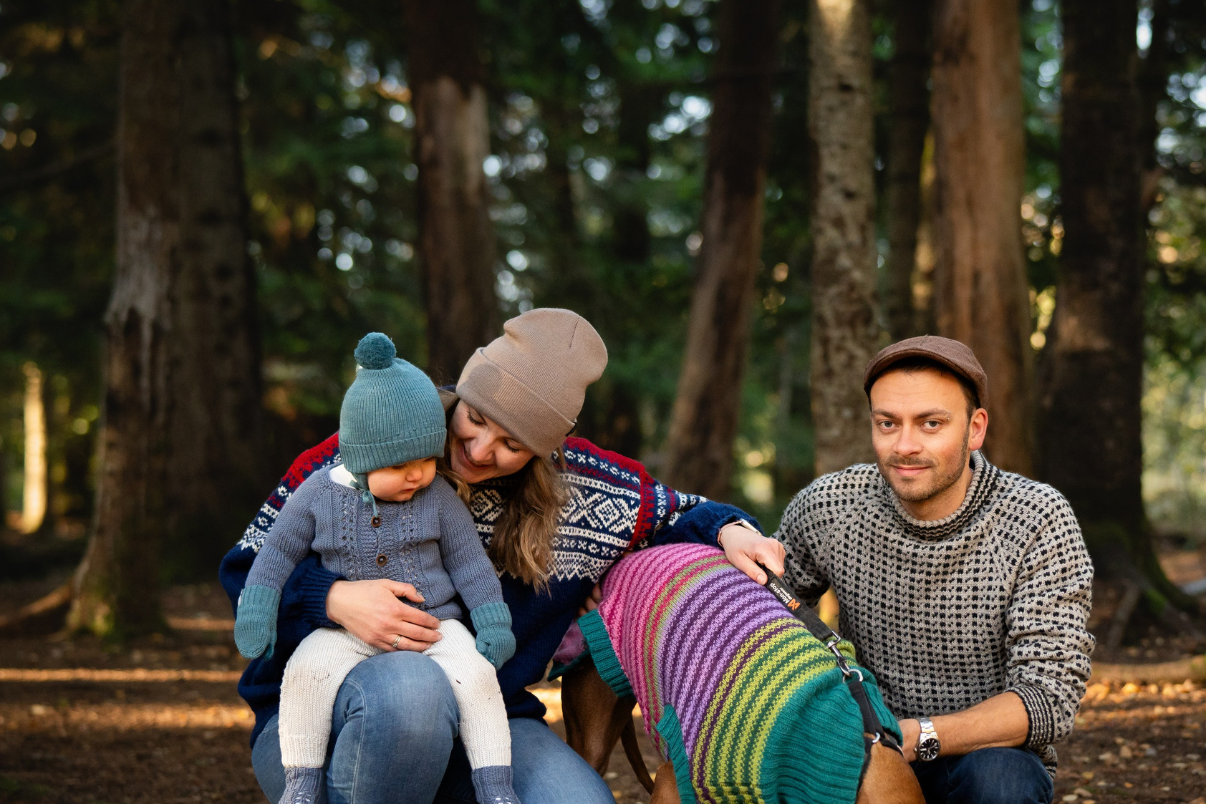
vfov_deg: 17.9
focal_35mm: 76
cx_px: 786
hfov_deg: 26.5
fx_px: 2546
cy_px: 522
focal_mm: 50
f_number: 2
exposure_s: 1/500
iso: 2000
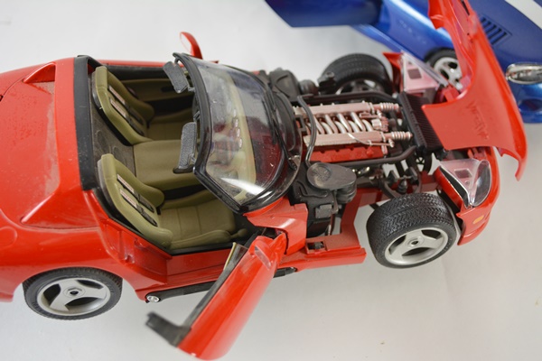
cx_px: 271
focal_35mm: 48
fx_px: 723
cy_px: 180
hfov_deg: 41.1
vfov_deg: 28.1
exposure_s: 1/60
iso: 560
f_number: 4.8
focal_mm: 32
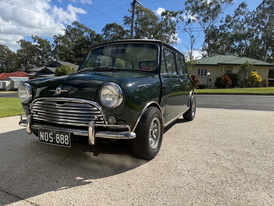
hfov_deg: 71.6
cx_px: 137
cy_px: 103
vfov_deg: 56.8
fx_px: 190
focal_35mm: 24
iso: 80
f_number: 1.78
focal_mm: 6.76
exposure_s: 1/6173
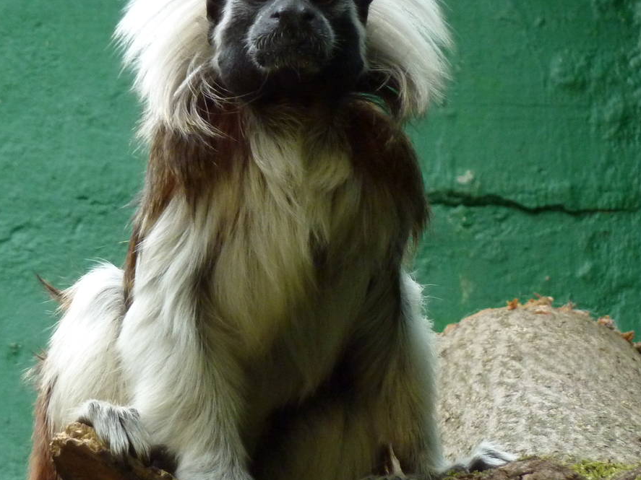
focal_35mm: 541
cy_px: 230
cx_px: 239
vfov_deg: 2.7
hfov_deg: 3.7
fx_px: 10017
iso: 400
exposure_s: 1/125
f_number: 4.9
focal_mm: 49.2
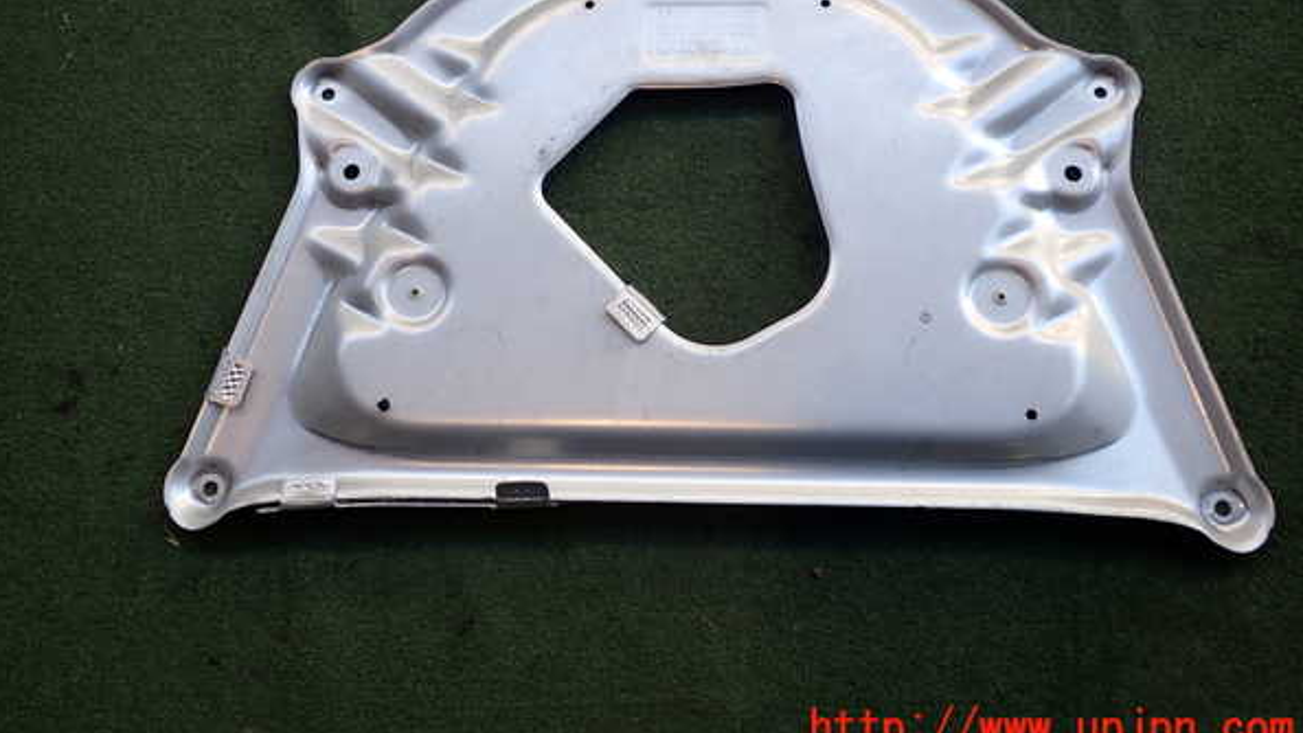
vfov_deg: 35.4
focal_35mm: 33
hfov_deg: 59.5
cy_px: 263
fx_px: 1140
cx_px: 647
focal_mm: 5.4
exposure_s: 1/160
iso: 100
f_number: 2.3
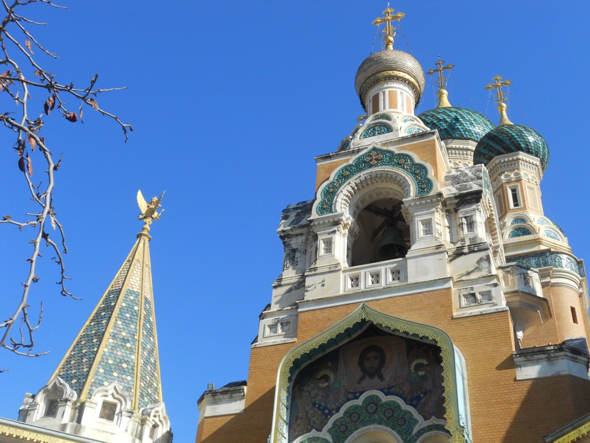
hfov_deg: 41.2
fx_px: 784
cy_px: 222
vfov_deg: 31.5
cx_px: 295
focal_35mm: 46
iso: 80
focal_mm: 8.2
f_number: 4.3
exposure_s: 1/500
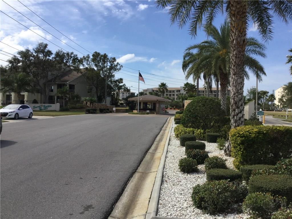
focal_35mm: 31
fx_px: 261
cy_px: 110
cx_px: 146
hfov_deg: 58.4
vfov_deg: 45.4
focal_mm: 3.3
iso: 25
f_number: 2.4
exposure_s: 1/1733
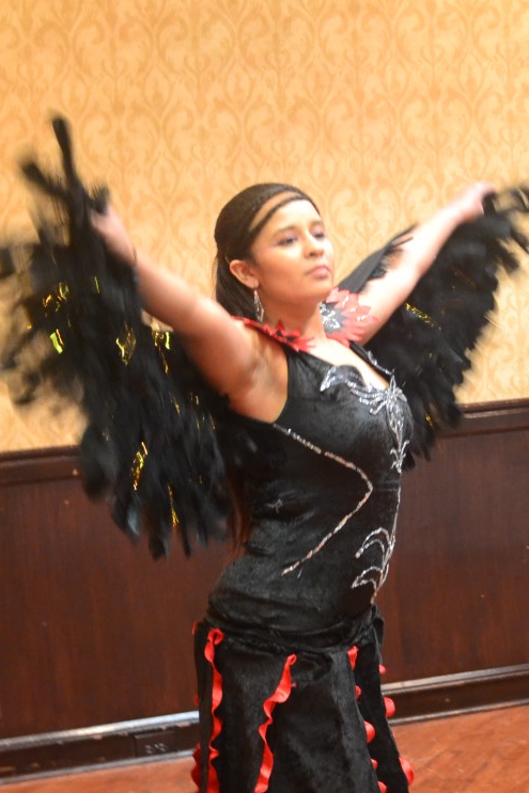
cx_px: 261
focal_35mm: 93
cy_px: 612
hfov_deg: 14.7
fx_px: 2051
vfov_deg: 21.7
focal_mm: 40
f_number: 5.3
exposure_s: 1/8
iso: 3200
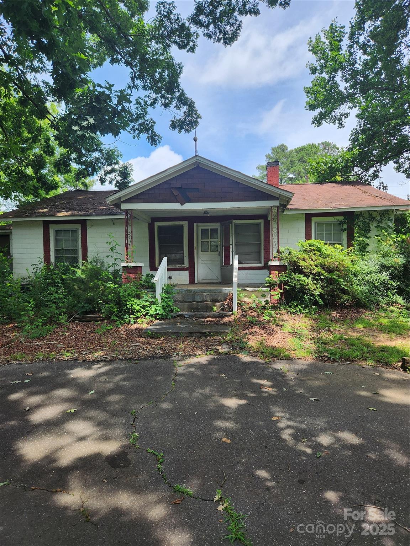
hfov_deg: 58.9
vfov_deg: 73.9
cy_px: 273
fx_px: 363
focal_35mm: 23
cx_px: 205
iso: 20
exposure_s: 1/539
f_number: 1.8
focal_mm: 5.4
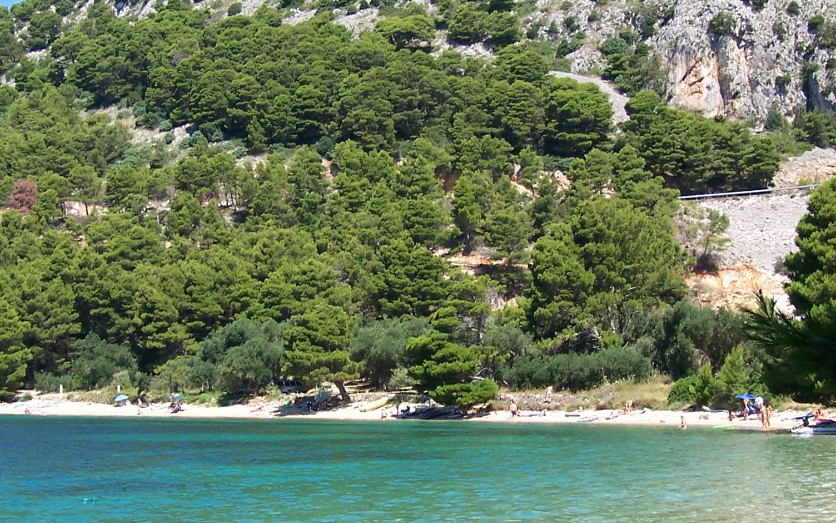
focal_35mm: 69
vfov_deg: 18.9
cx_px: 449
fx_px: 1572
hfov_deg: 29.8
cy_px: 285
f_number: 2.8
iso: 80
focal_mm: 6.3
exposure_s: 1/800
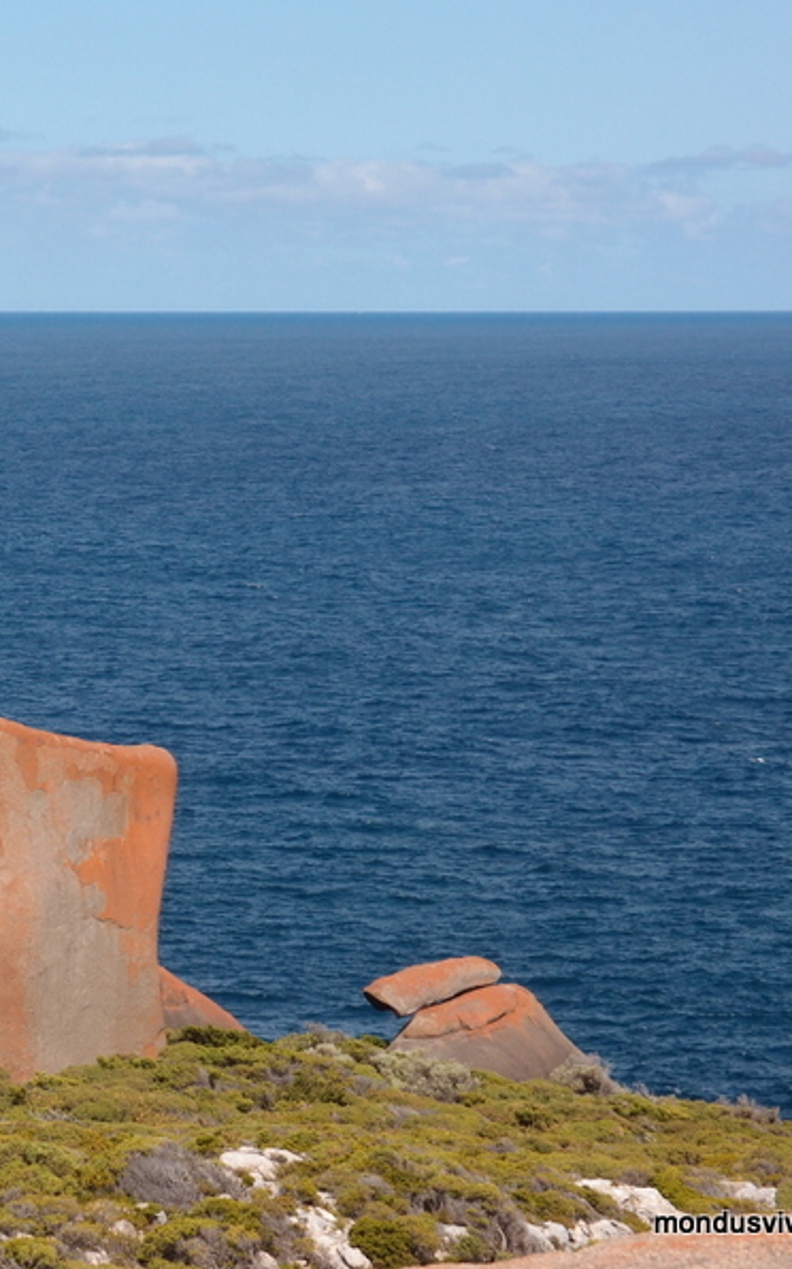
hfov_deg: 9.9
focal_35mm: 131
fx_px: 4528
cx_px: 77
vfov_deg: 16.0
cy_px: 637
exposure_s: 1/800
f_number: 4.5
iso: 100
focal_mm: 19.84
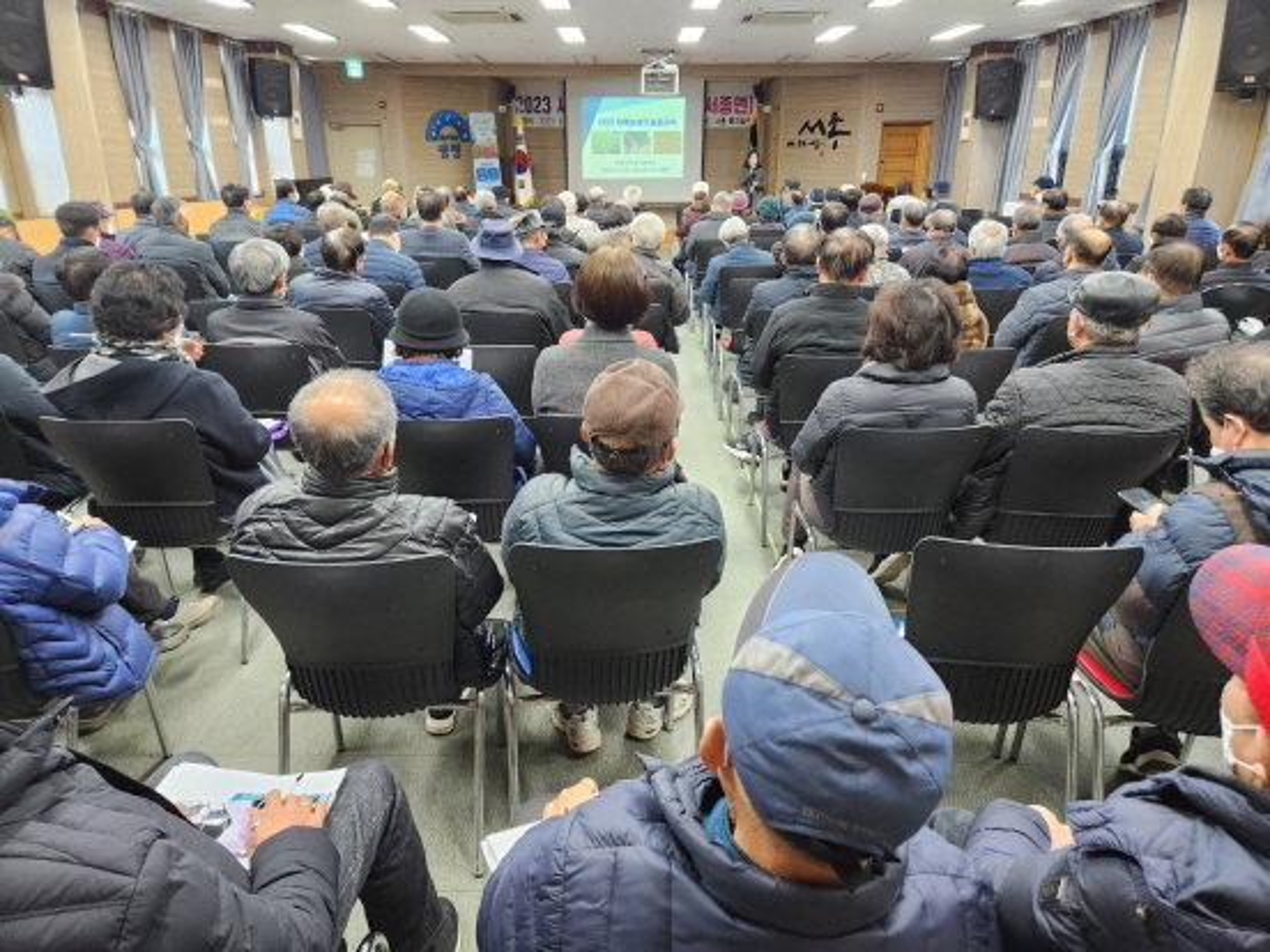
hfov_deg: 73.9
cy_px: 476
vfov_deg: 58.9
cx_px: 635
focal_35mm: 23
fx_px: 844
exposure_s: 1/120
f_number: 1.8
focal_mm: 5.4
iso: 500
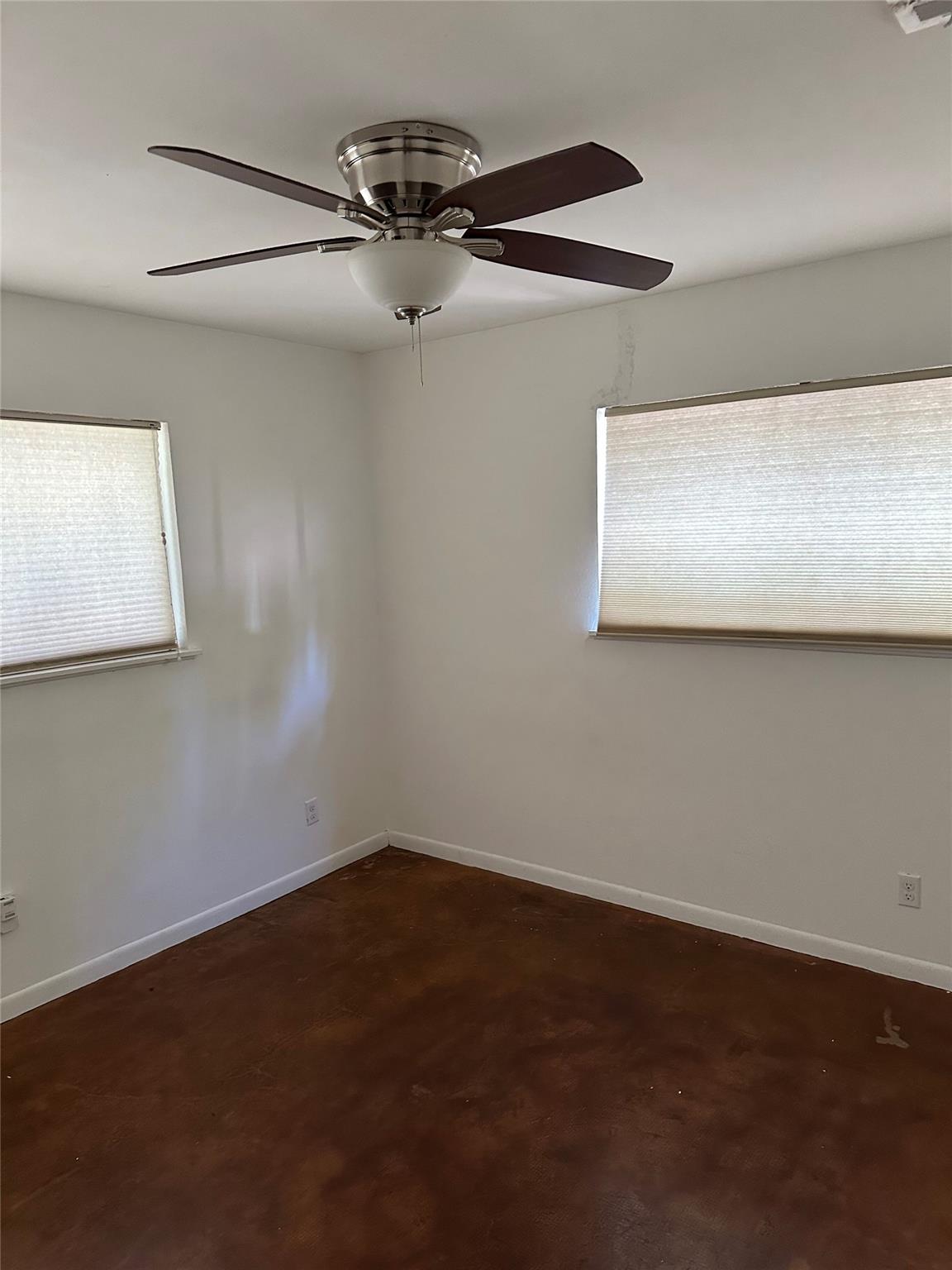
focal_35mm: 24
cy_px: 635
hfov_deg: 56.8
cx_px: 476
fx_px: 880
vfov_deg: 71.6
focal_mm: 6.86
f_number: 1.78
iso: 500
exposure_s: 1/60
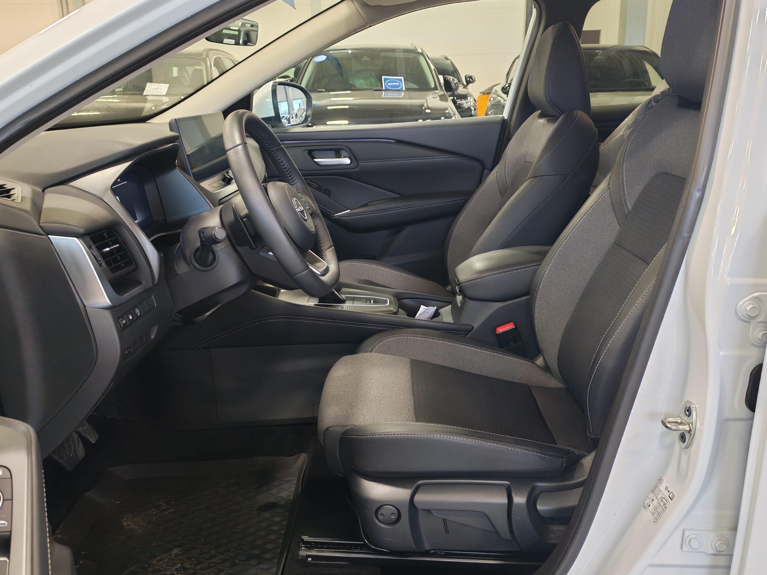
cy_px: 288
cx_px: 384
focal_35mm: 33
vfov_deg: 42.9
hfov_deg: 55.4
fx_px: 731
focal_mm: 6.12
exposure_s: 1/100
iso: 640
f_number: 1.9
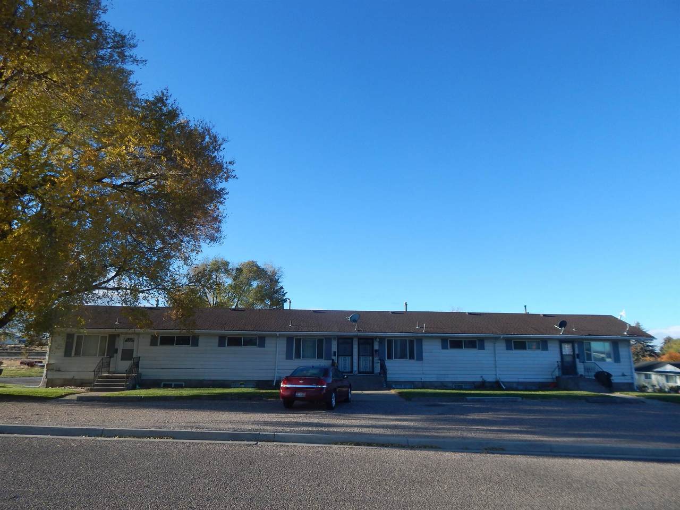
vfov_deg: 61.1
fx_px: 432
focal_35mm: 22
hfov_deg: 76.4
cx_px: 340
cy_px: 255
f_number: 3
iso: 125
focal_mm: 4
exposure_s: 1/1000
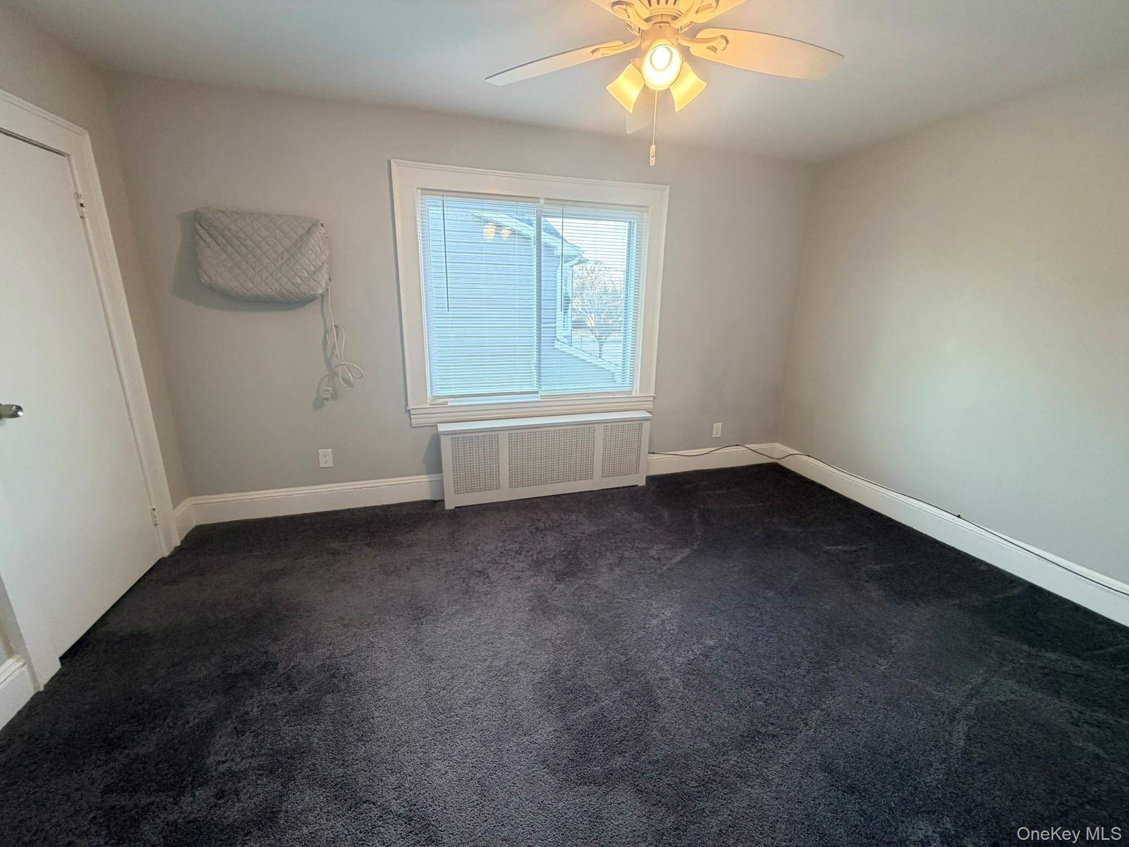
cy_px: 424
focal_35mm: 14
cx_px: 564
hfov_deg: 102.1
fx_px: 457
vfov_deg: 85.7
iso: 200
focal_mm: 2.22
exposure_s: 1/60
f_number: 2.2
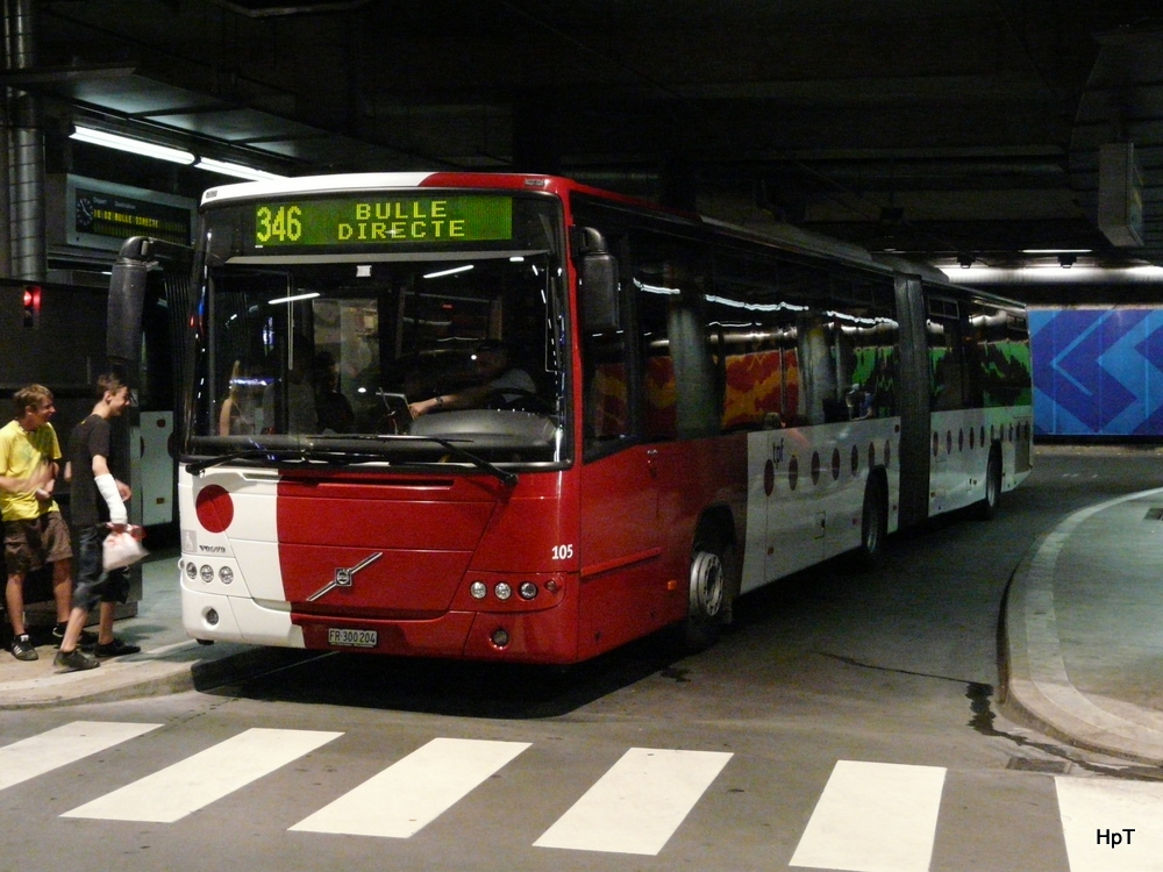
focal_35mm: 52
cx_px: 582
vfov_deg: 28.0
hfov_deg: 36.8
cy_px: 436
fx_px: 1747
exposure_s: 1/25
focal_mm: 8.5
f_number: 3.2
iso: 800
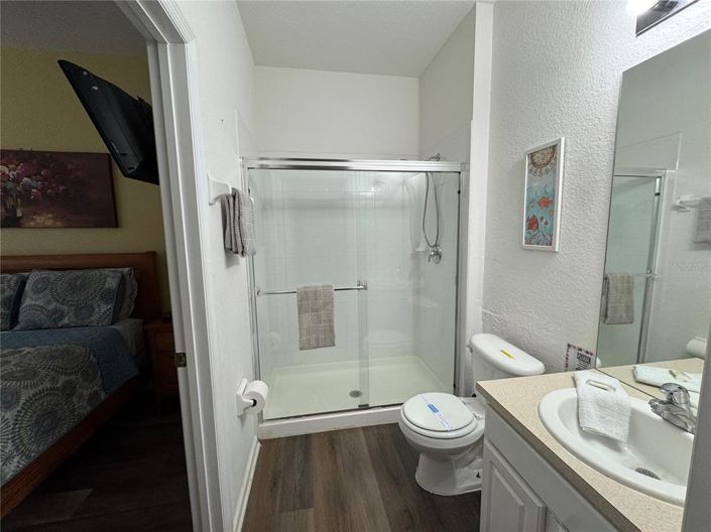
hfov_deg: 102.1
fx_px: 287
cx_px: 356
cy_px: 266
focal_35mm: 14
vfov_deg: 85.6
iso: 125
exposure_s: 1/120
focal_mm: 2.22
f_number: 2.2
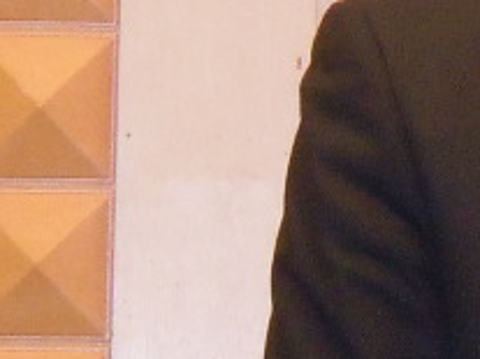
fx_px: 6998
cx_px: 580
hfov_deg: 3.9
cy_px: -74
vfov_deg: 2.9
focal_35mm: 505
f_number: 4.5
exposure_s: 1/50
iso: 800
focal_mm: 18.3
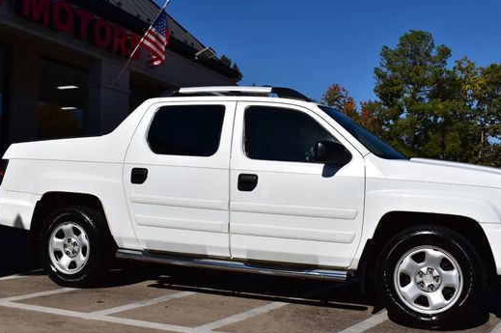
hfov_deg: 51.9
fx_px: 514
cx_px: 274
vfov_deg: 35.9
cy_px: 156
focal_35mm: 37
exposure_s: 1/800
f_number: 13
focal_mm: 20
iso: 200
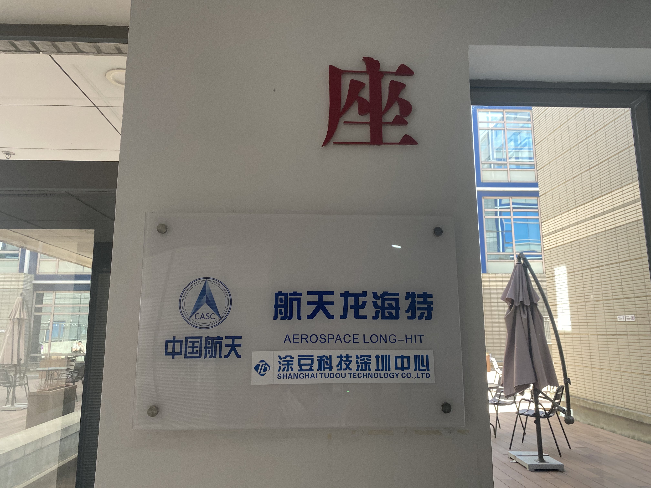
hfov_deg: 67.3
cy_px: 244
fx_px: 489
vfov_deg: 53.1
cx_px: 326
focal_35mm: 26
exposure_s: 1/79
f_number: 1.8
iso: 125
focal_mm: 4.25
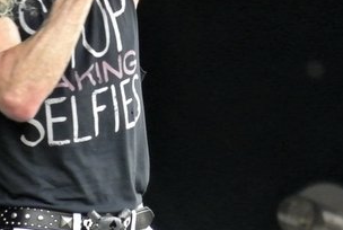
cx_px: 125
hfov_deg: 2.1
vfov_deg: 1.4
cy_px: 94
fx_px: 9537
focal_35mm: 999
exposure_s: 1/80
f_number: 5.6
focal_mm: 110
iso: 1600
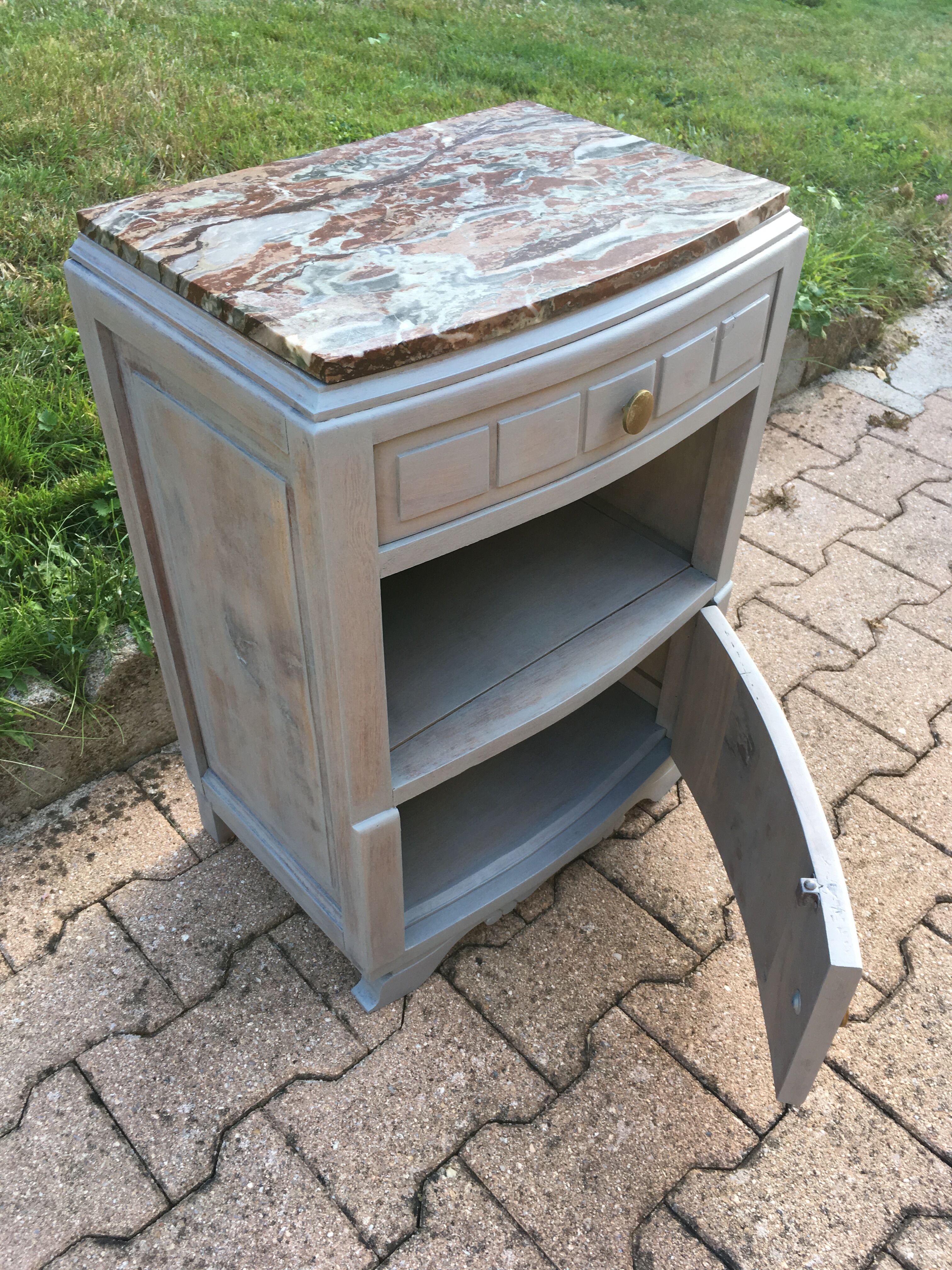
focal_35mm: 29
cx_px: 476
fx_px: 1063
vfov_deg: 61.7
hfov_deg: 48.2
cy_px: 635
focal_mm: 4.15
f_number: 2.2
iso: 32
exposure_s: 1/100
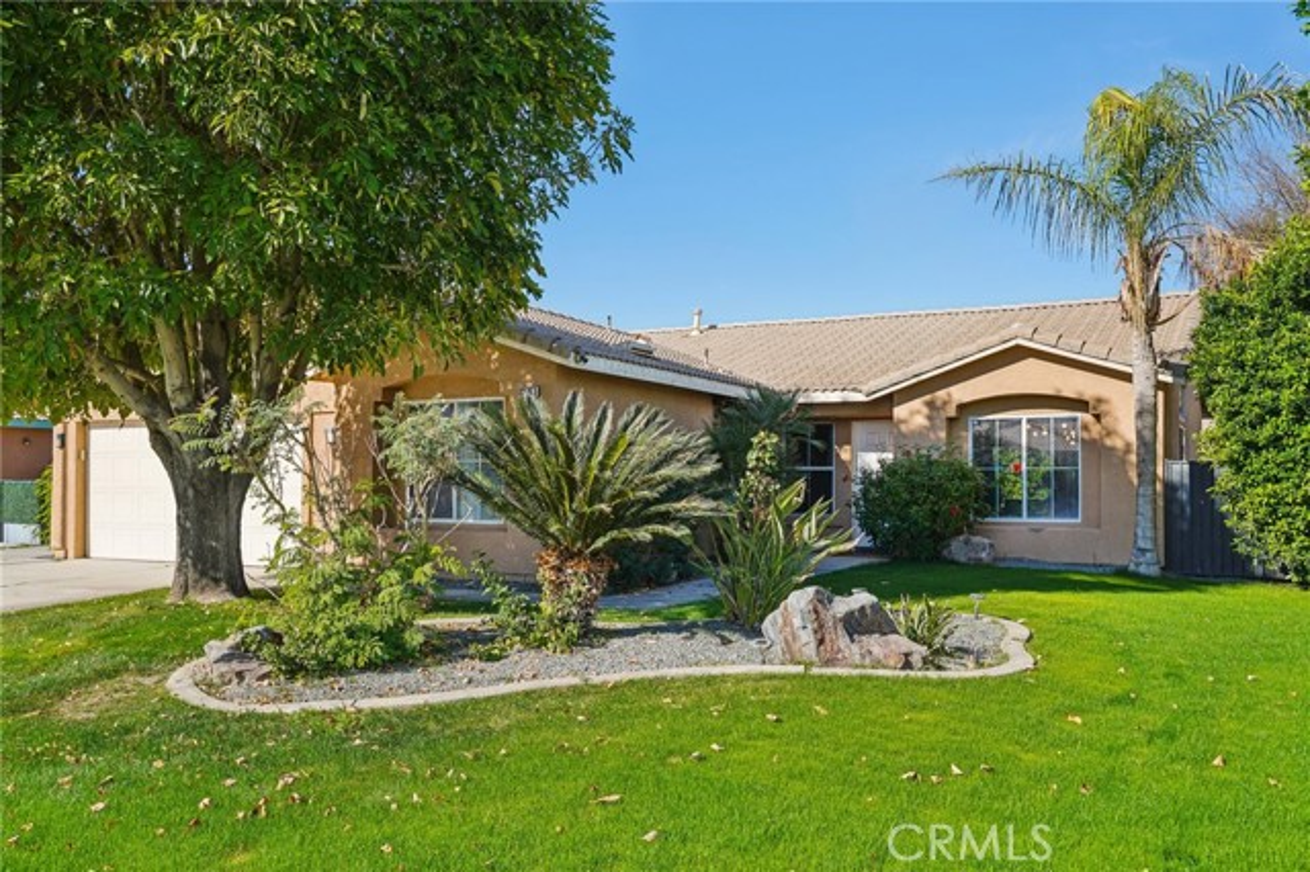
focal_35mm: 30
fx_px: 1091
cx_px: 655
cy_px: 436
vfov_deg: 43.6
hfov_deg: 62.0
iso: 100
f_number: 8
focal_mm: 30
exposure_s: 1/200
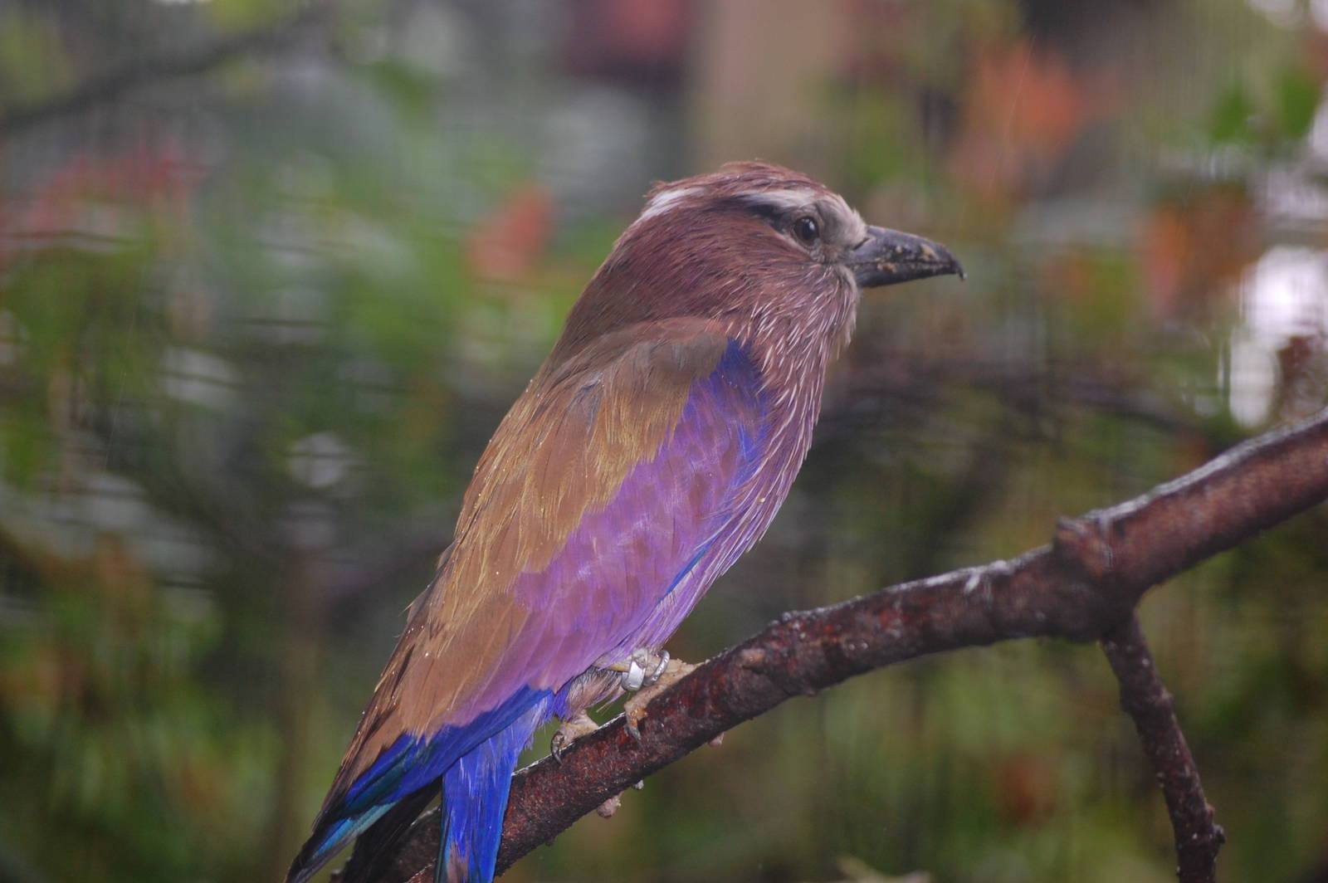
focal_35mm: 142
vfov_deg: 9.6
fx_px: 5252
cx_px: 664
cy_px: 442
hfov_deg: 14.4
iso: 400
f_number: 4.5
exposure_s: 1/60
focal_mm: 95
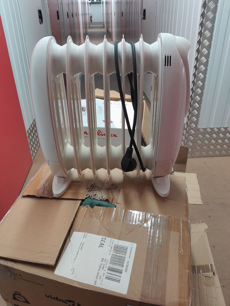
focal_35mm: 26
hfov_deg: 53.1
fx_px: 230
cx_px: 115
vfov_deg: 67.3
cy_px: 153
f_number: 1.8
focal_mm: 3.98
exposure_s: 1/50
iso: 250
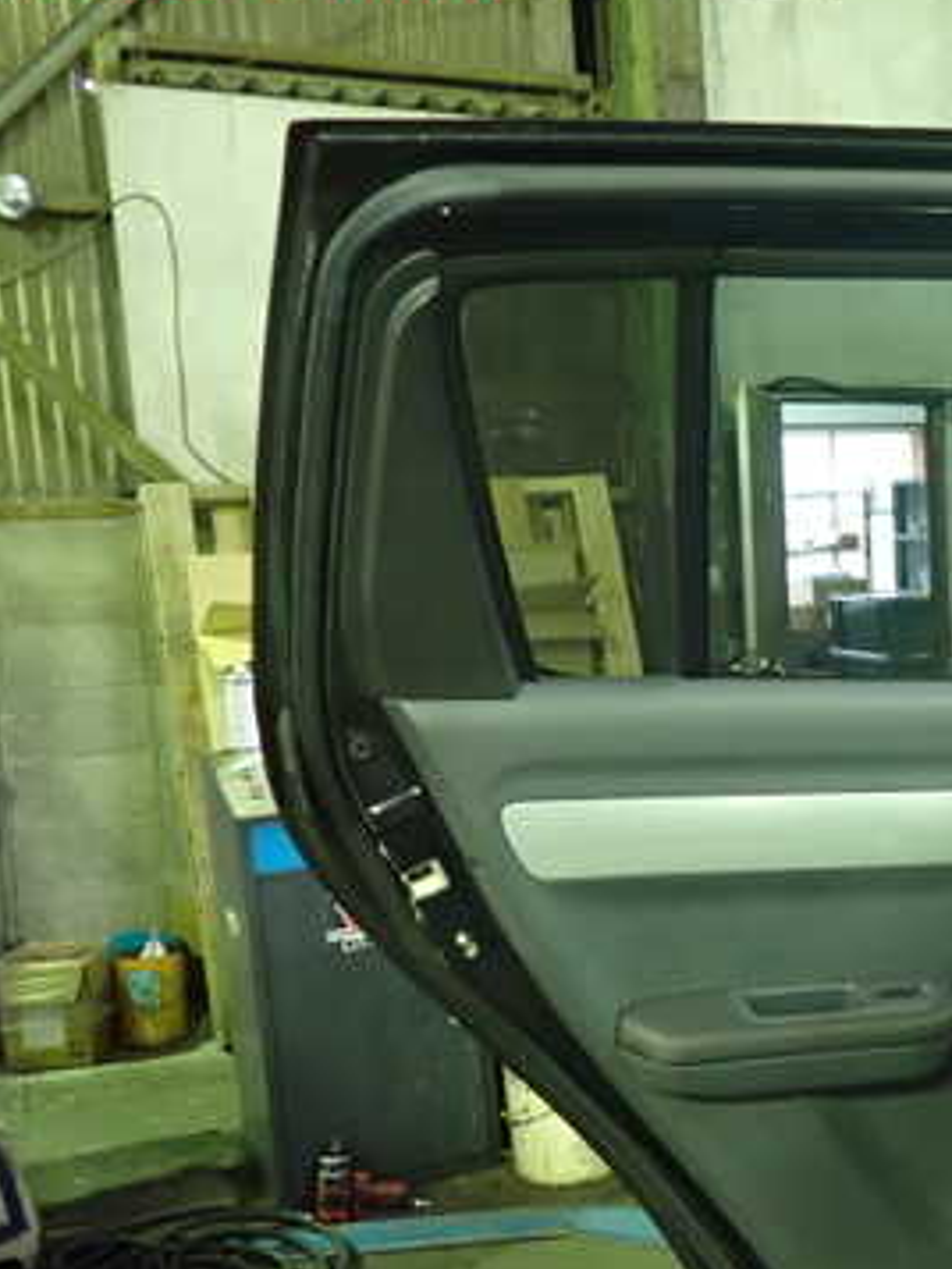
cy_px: 718
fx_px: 1539
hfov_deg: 32.4
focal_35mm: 42
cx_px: 885
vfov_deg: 44.7
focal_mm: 4.5
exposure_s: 1/30
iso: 800
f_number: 2
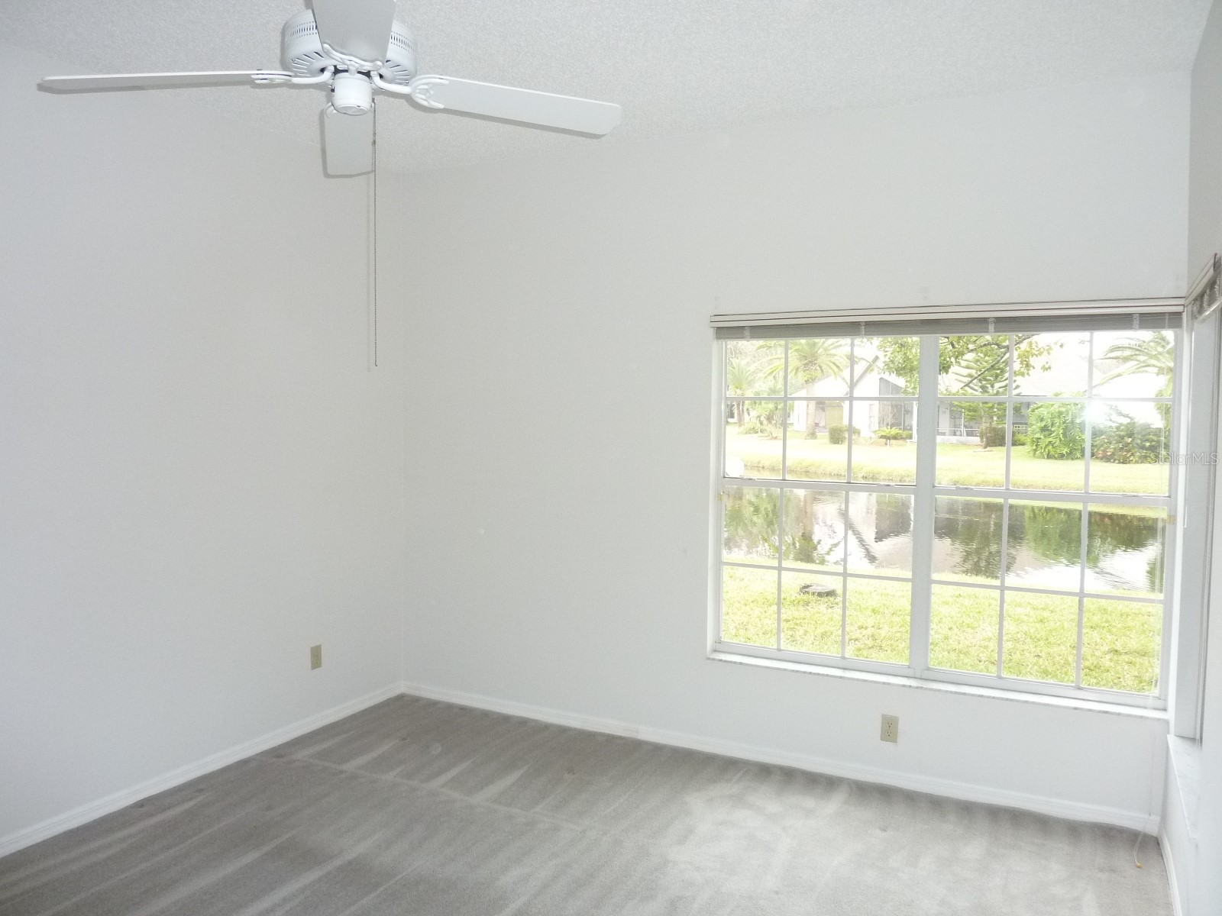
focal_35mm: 25
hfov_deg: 69.4
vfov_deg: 54.9
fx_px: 883
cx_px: 611
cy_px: 458
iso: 320
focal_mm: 4.1
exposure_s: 1/30
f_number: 3.3
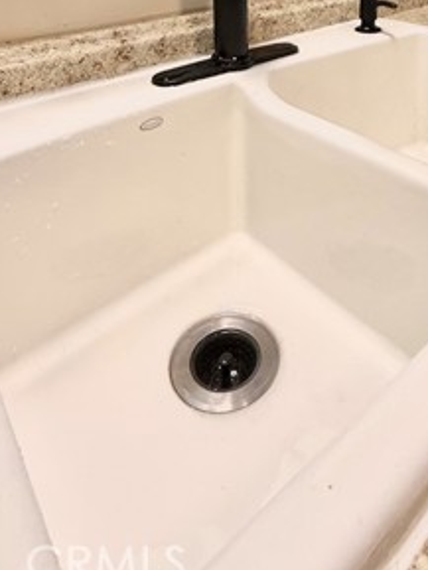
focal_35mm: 31
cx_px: 284
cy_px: -39
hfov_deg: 44.8
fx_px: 511
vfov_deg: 45.6
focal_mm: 2.22
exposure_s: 1/120
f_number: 2.2
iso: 160
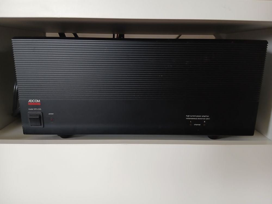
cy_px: 102
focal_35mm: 26
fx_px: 204
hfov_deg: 67.3
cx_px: 136
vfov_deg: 53.1
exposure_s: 1/50
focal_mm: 3.98
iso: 250
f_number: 1.8
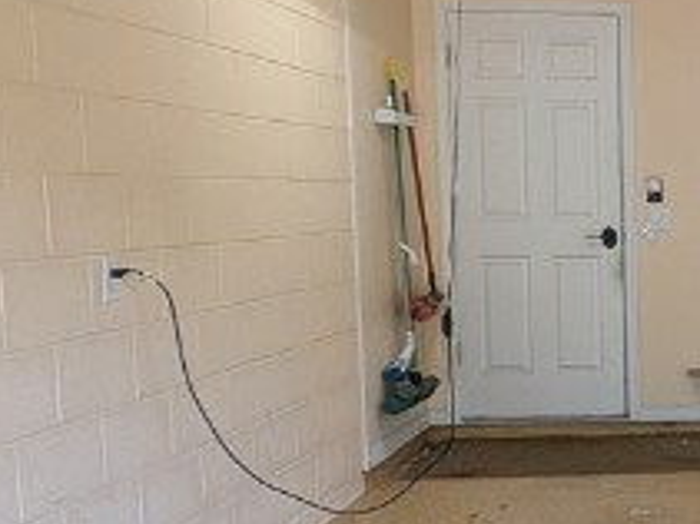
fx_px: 1374
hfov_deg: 23.5
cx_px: 1022
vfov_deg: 21.6
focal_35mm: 68
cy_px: 322
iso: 59
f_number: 2.2
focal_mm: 1.85
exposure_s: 1/120
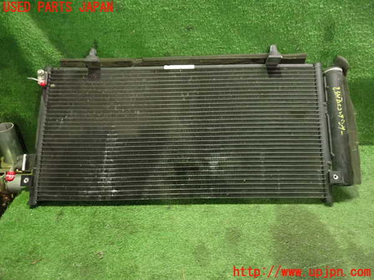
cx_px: 187
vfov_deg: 46.8
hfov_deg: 60.0
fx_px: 324
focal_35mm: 30
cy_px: 140
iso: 800
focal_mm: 5.4
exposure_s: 1/15
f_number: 2.3
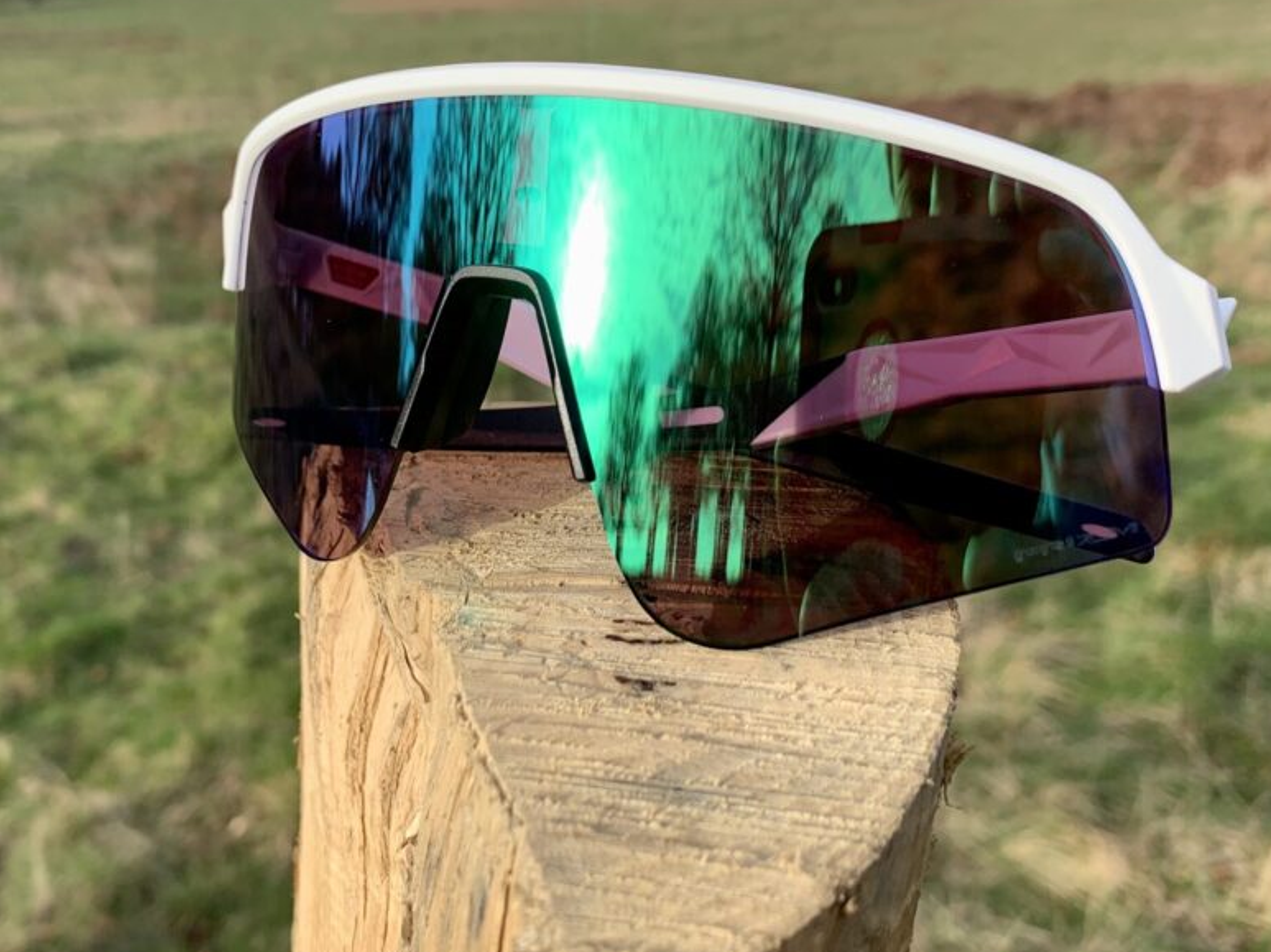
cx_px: 525
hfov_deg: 44.6
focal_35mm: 42
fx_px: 1541
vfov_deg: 34.3
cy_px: 457
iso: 25
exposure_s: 1/743
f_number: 1.8
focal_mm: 4.25
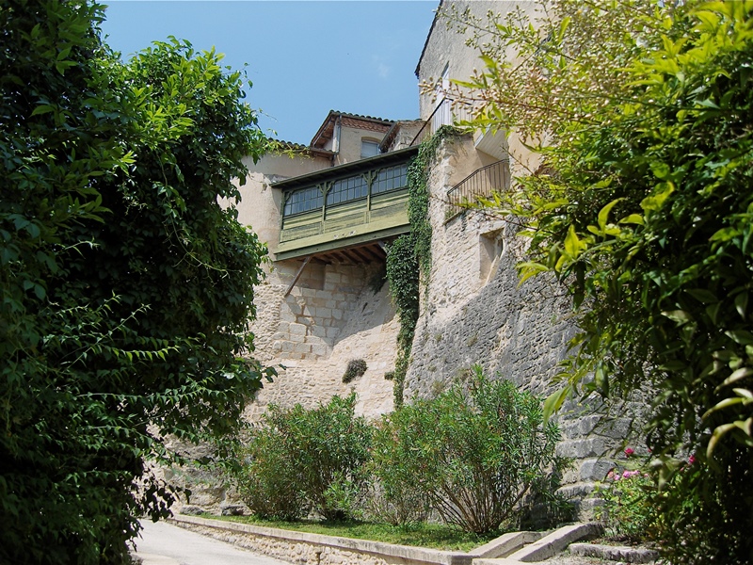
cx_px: 376
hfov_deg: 54.0
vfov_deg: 41.8
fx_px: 740
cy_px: 282
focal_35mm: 34
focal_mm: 7.3
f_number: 7
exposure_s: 1/200
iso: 100
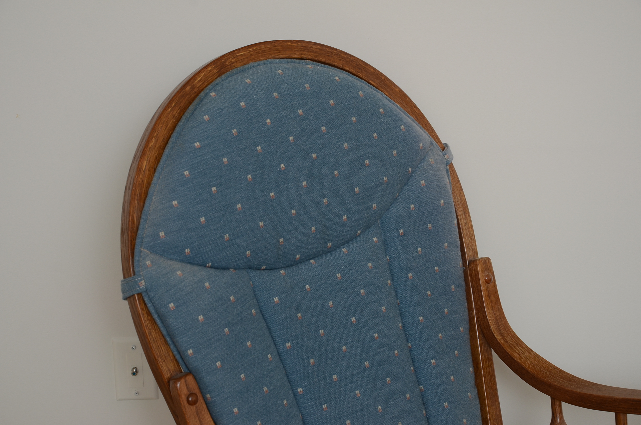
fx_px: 1386
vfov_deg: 17.4
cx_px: 320
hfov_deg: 26.0
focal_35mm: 78
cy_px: 212
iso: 320
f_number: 6.3
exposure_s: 1/60
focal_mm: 52
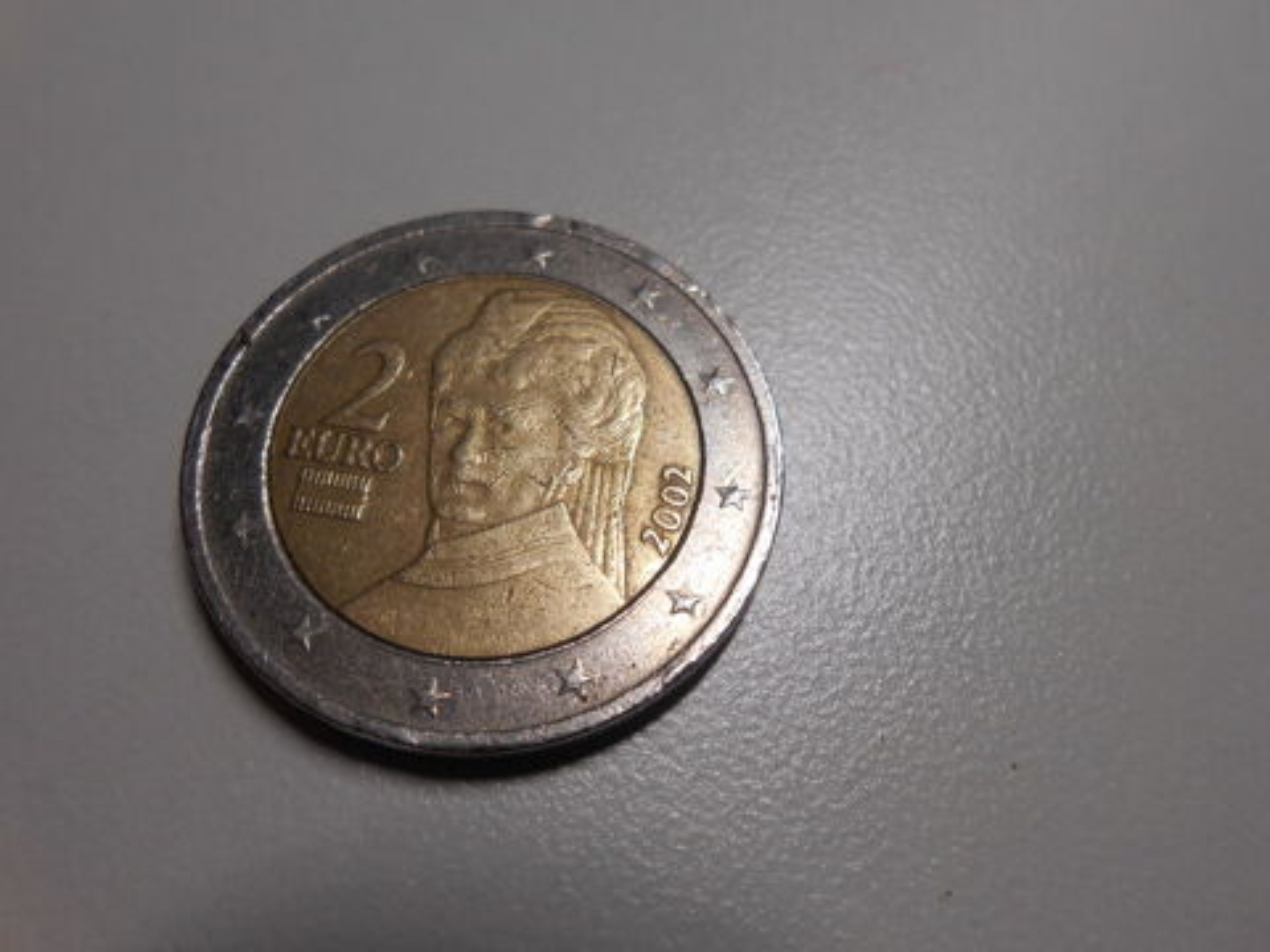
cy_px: 476
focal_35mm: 26
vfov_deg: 53.1
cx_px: 635
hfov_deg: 67.3
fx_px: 954
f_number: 3.5
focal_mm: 4.6
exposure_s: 1/100
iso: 80
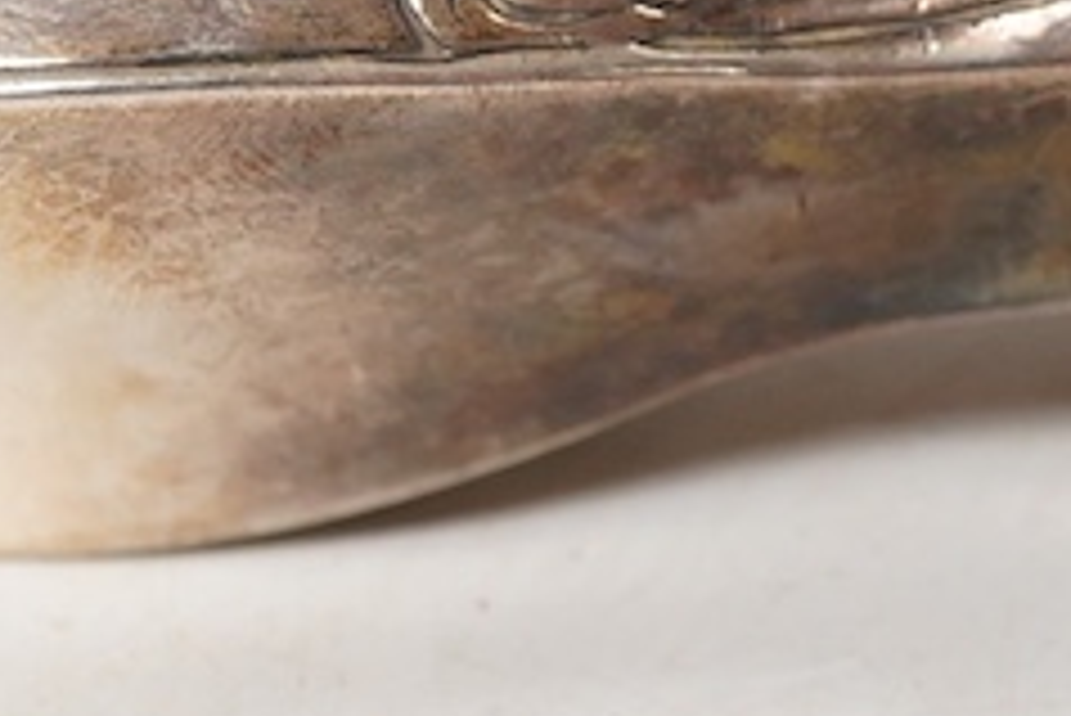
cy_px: 117
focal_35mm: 170
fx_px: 5060
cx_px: 756
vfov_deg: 8.1
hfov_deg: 12.1
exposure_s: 1/125
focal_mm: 30
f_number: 8
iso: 1250
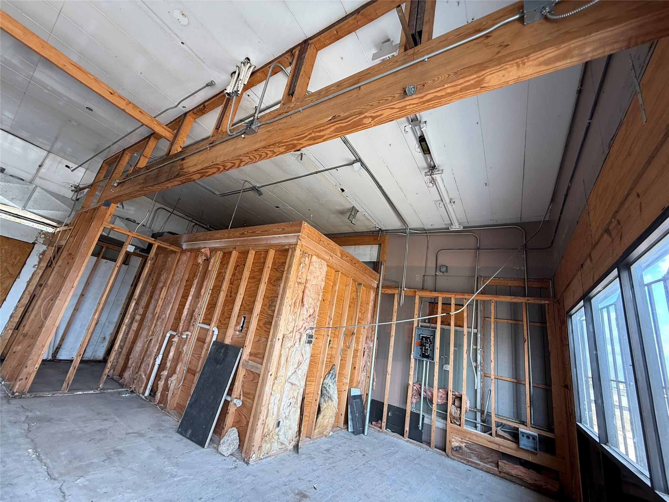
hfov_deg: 102.1
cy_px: 251
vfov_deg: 85.7
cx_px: 334
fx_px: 271
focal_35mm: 14
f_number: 2.2
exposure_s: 1/99
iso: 80
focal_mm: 2.22
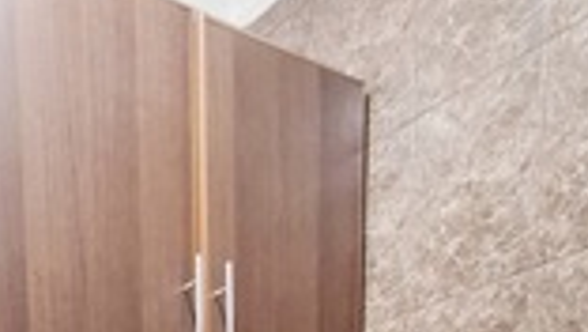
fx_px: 796
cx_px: 21
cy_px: 715
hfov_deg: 37.0
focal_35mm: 51
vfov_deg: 16.2
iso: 400
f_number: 2.2
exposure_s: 1/24
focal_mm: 1.64
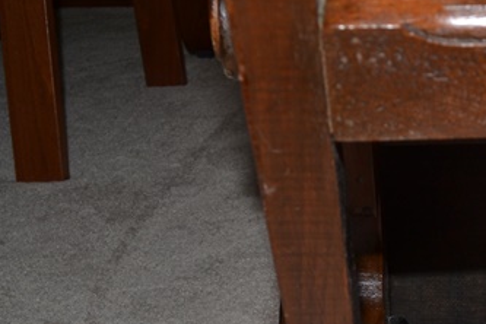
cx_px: 648
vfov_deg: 13.4
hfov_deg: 19.0
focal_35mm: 99
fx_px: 1336
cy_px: 412
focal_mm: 22
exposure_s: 1/60
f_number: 8
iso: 100
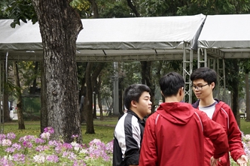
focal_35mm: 98
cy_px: 113
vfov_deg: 13.9
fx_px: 680
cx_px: 215
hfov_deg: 20.5
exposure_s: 1/100
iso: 320
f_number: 4.5
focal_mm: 29.8
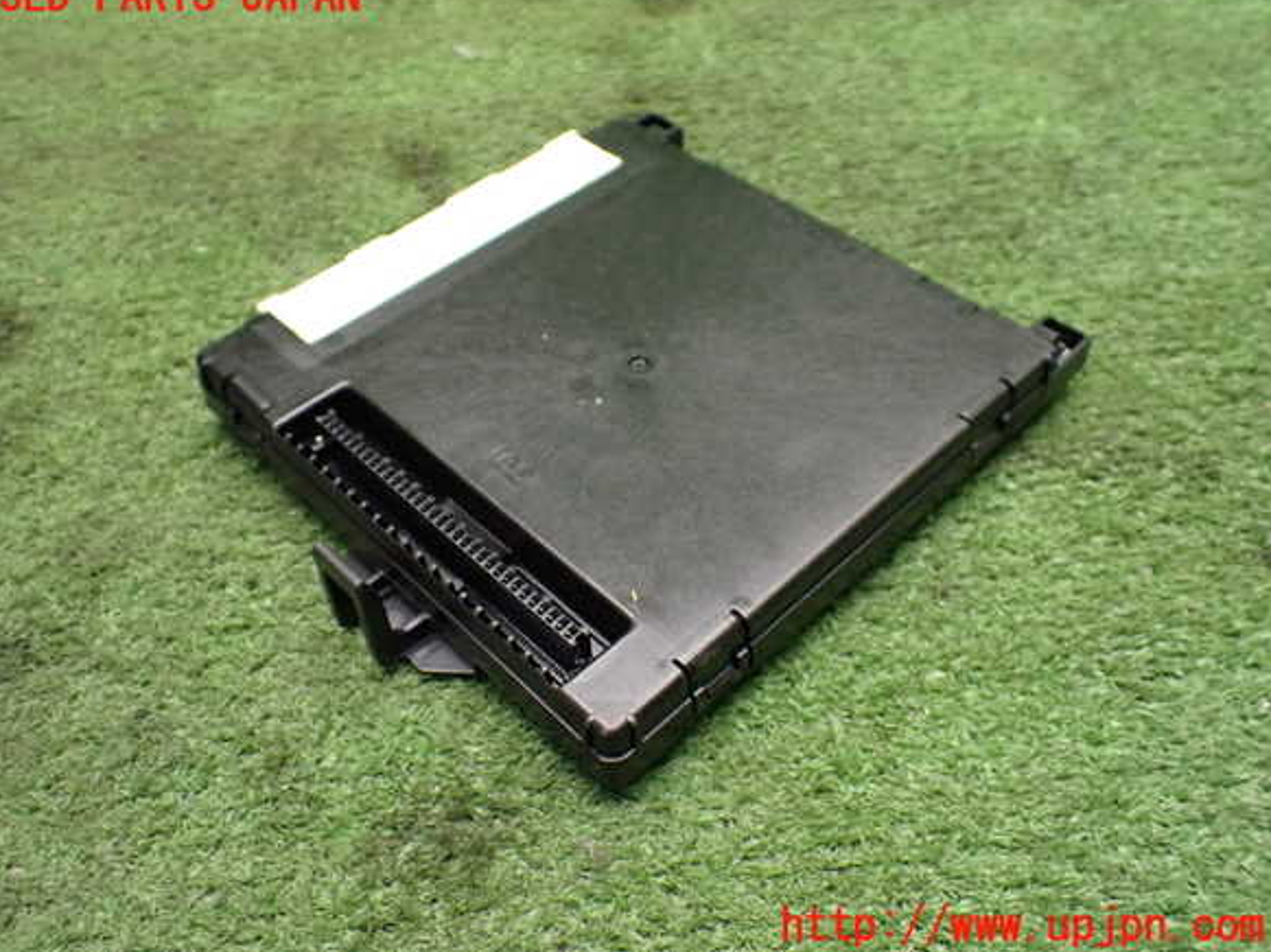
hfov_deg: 58.4
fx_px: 1138
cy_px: 462
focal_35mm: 31
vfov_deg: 45.4
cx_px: 619
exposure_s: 1/100
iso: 800
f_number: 2.3
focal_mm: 5.4
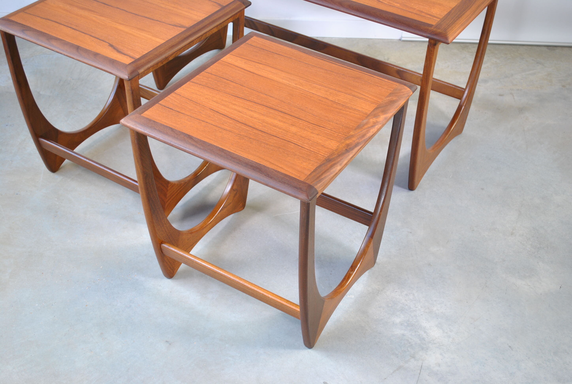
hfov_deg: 43.5
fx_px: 716
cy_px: 192
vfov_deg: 30.0
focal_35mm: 45
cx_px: 286
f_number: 4.5
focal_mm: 30
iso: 200
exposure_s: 1/25
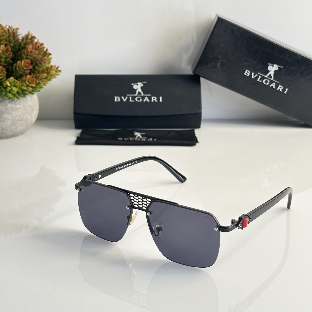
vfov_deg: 26.9
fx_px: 653
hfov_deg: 26.9
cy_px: 154
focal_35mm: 64
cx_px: 158
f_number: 1.78
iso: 125
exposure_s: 1/60
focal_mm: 6.86
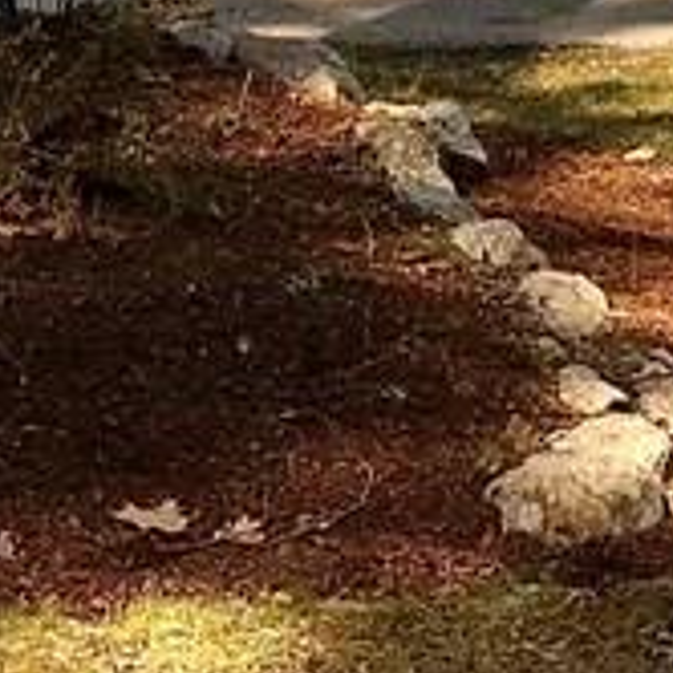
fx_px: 3365
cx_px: 928
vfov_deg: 10.5
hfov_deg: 11.1
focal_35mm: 153
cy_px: -673
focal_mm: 3.99
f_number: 1.8
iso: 20
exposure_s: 1/1709
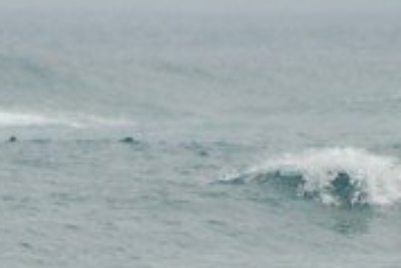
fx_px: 18003
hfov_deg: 1.3
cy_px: 412
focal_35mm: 1615
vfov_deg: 0.9
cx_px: 131
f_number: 6
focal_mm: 300
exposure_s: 1/2000
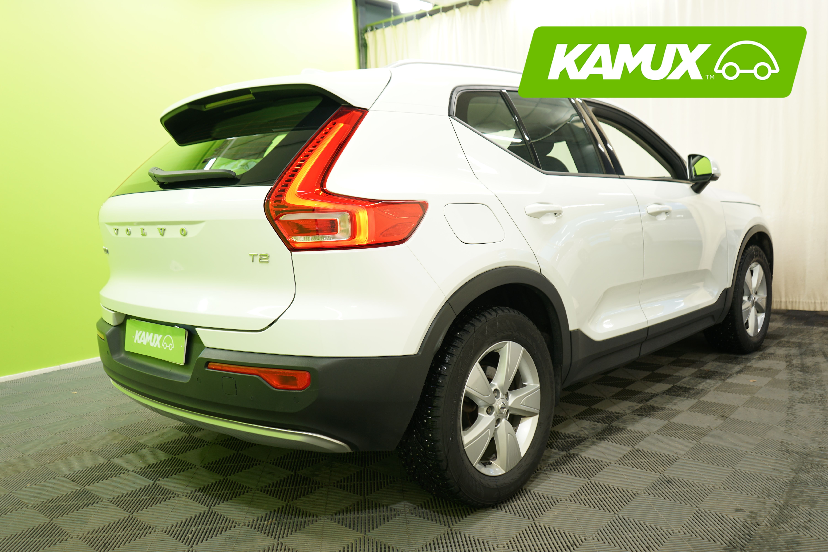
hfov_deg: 63.7
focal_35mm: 29
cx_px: 414
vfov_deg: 45.0
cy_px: 276
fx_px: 667
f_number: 4
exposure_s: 1/13
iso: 200
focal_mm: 29
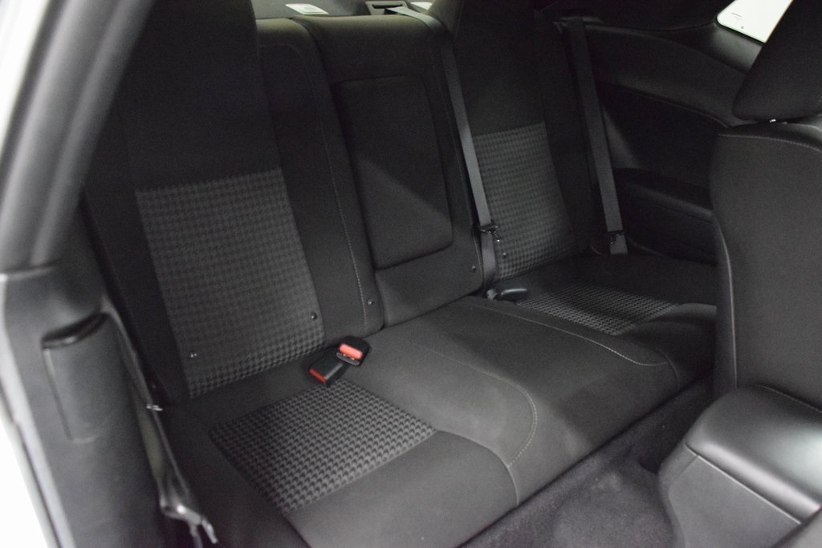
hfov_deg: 67.4
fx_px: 617
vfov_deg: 47.9
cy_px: 274
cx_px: 411
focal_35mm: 27
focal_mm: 18
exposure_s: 1/80
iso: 12800
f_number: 4.5
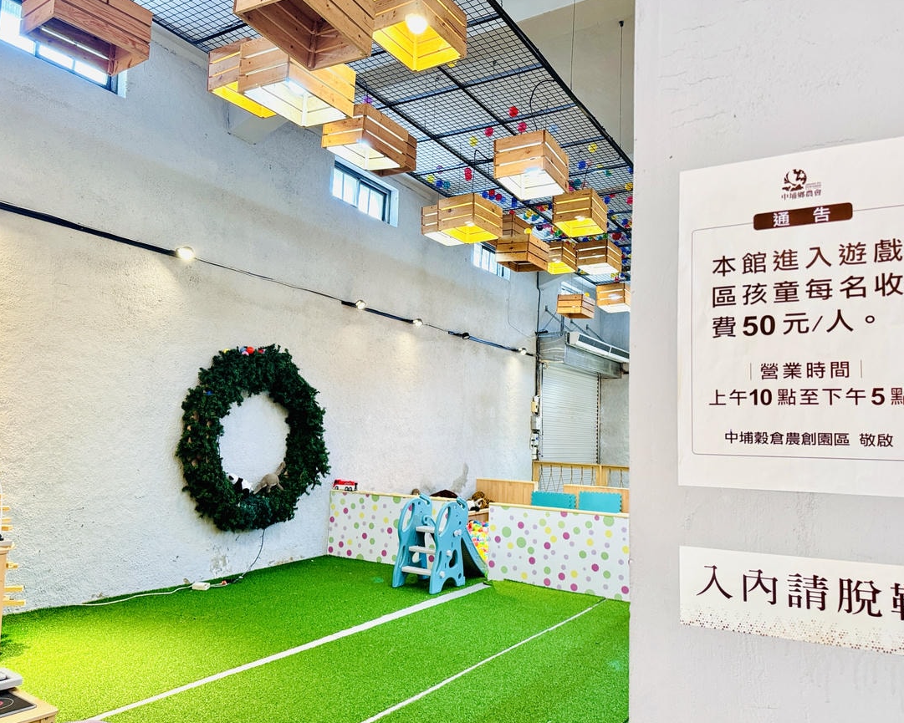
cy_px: 370
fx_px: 696
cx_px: 457
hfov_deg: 66.0
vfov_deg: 54.9
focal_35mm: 26
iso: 320
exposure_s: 1/60
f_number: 1.78
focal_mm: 6.86
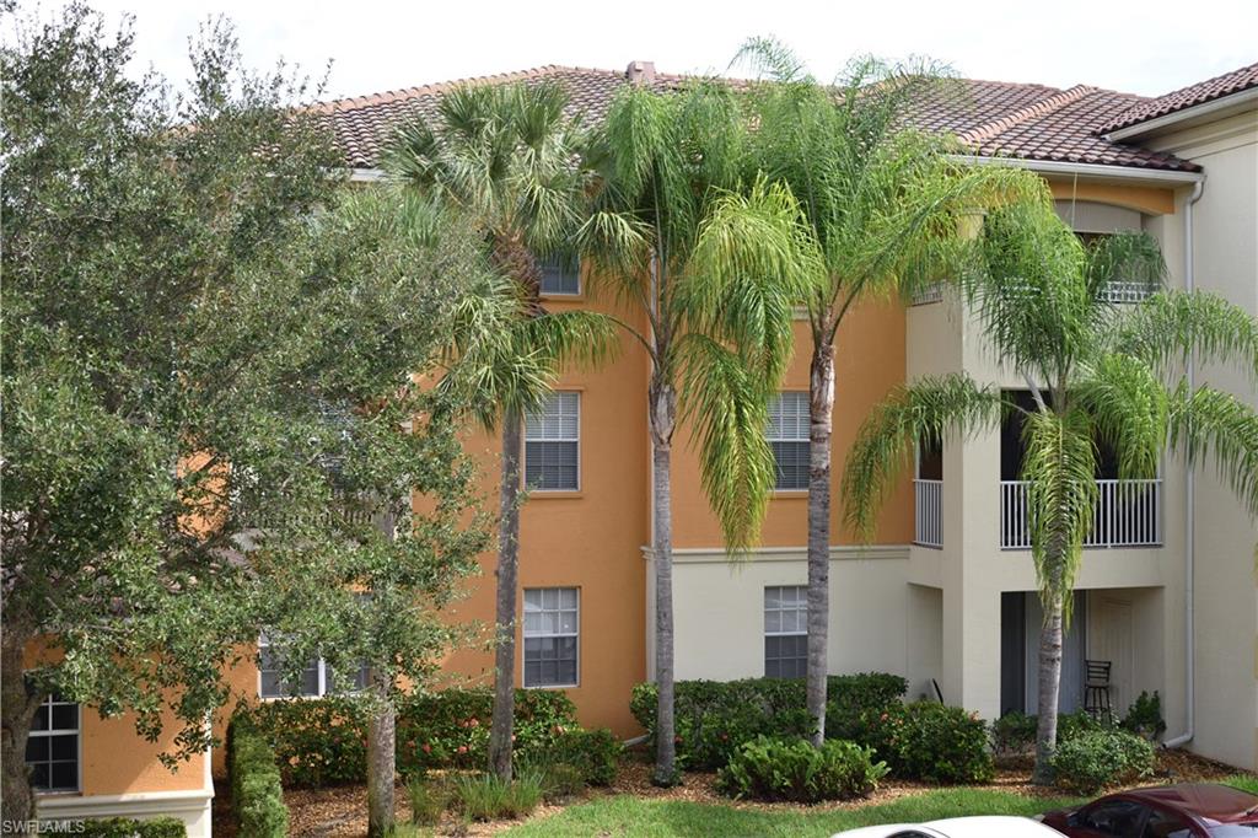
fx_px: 1520
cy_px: 419
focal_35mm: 44
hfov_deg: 45.0
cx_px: 629
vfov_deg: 30.8
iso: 250
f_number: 5.6
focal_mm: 29
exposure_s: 1/250
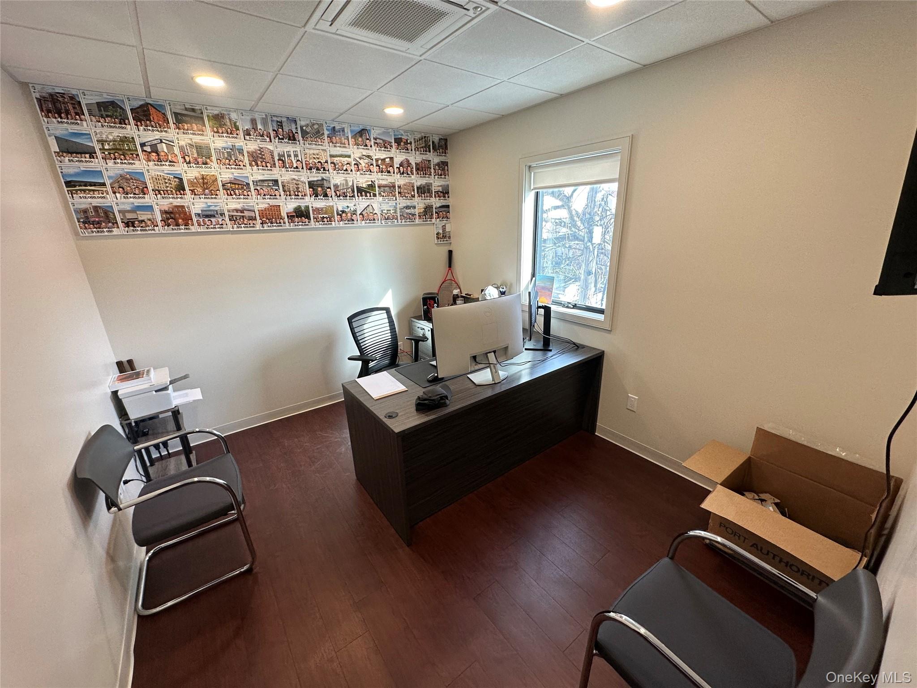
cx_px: 458
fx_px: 371
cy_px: 344
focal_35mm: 14
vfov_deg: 85.7
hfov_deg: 102.1
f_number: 2.2
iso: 125
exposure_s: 1/120
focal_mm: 2.22
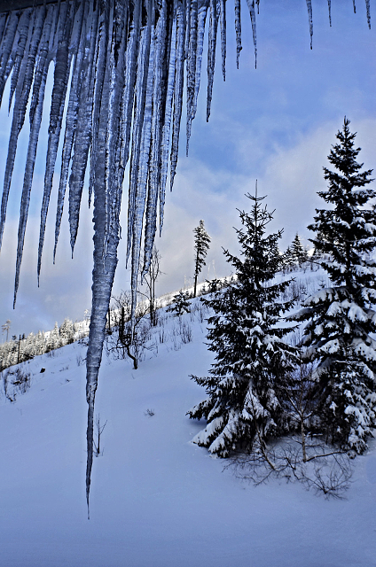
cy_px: 284
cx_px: 188
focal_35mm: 48
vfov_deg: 41.2
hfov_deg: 28.0
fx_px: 755
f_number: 13
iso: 100
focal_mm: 32
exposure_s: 1/100
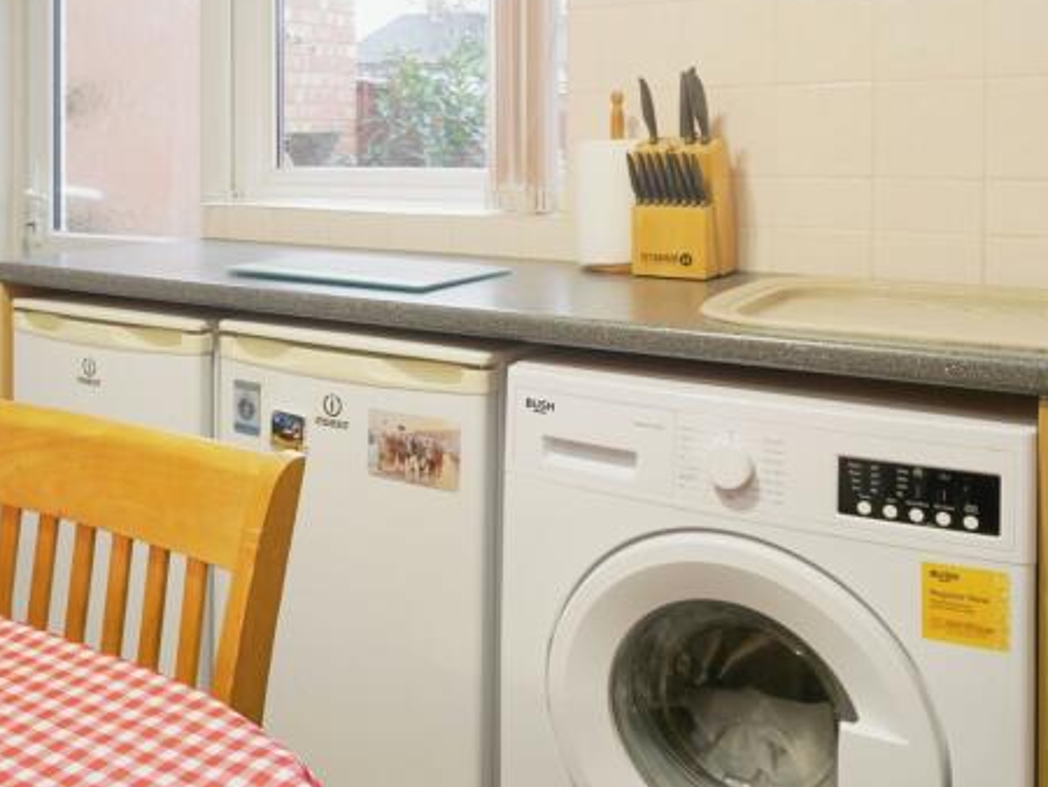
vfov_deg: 38.8
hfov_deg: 51.4
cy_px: 129
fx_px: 1060
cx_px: 331
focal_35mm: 35
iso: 125
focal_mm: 16
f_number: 8
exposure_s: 1/1.25
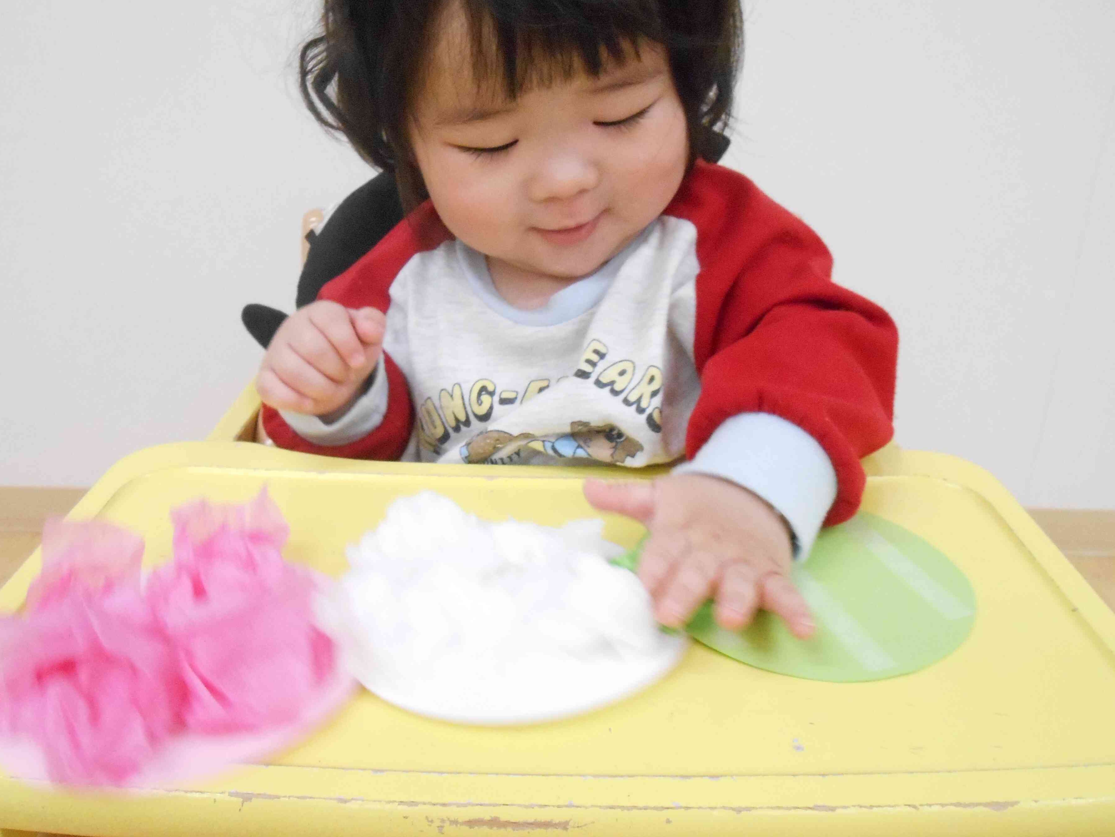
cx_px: 532
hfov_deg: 59.9
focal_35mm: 30
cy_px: 436
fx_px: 966
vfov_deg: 46.8
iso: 800
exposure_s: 1/80
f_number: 3.4
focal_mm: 4.7
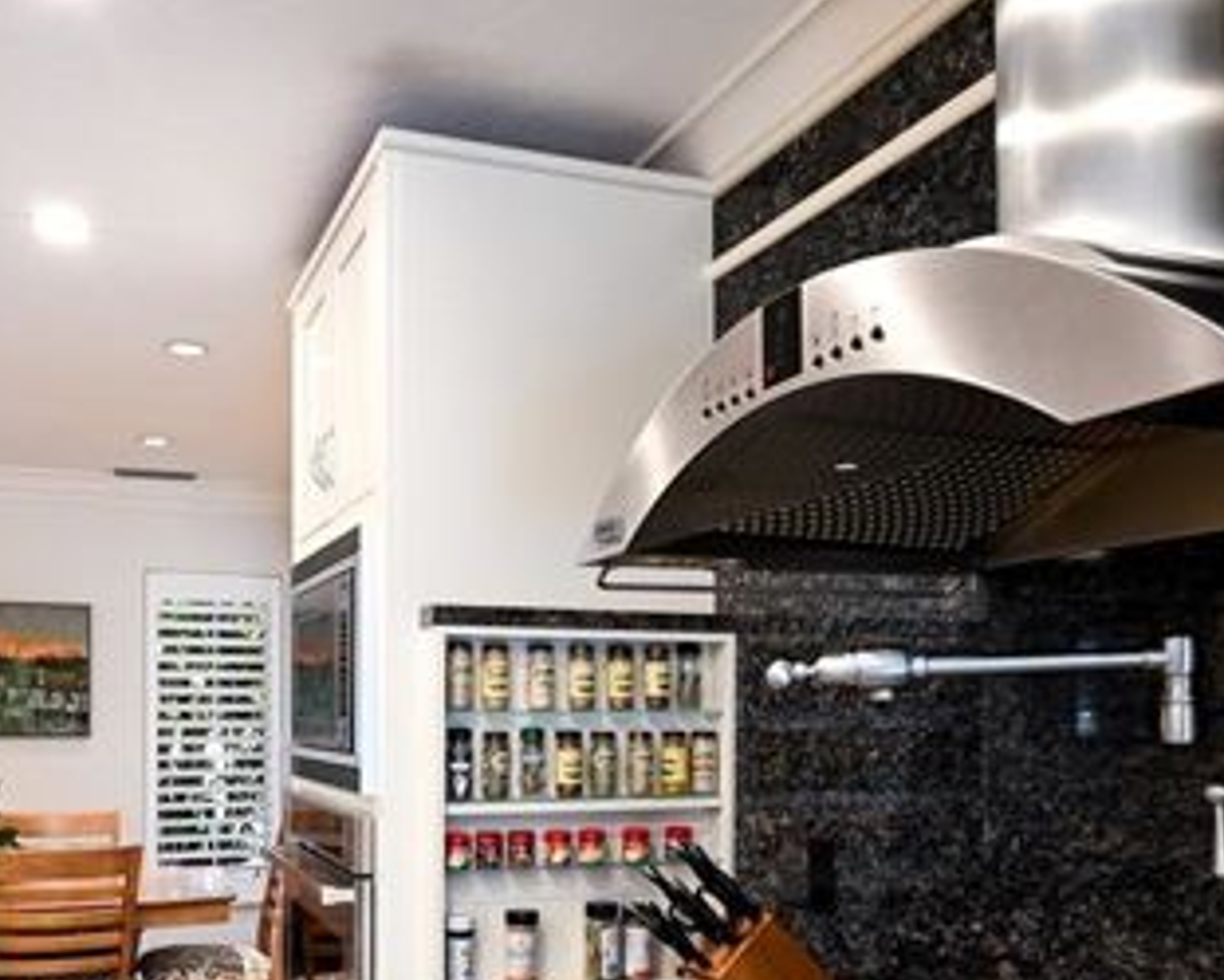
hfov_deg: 52.6
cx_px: 525
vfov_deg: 42.2
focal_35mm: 34
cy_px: 726
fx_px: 1232
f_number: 9
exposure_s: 1/15
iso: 2800
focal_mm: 16
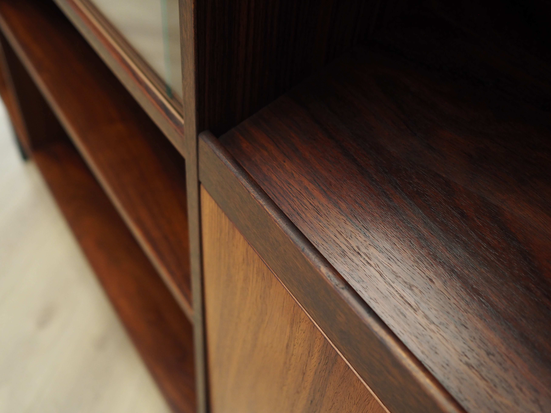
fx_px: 541
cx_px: 276
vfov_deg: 41.8
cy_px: 206
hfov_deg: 54.0
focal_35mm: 34
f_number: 2.5
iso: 1000
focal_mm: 17
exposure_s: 1/60
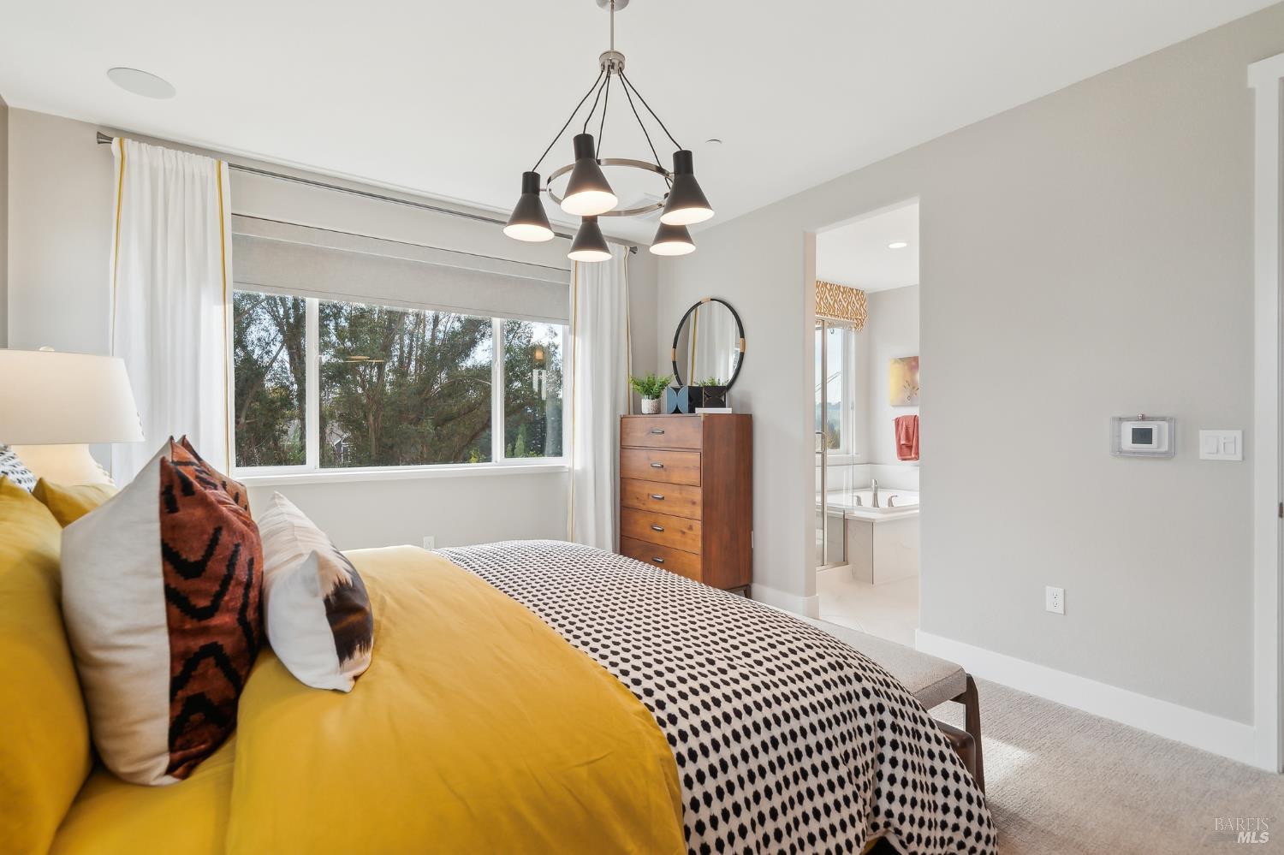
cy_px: 428
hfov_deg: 96.8
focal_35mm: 16
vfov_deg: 73.7
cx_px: 642
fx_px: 570
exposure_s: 1/60
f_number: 5.6
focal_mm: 16
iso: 160
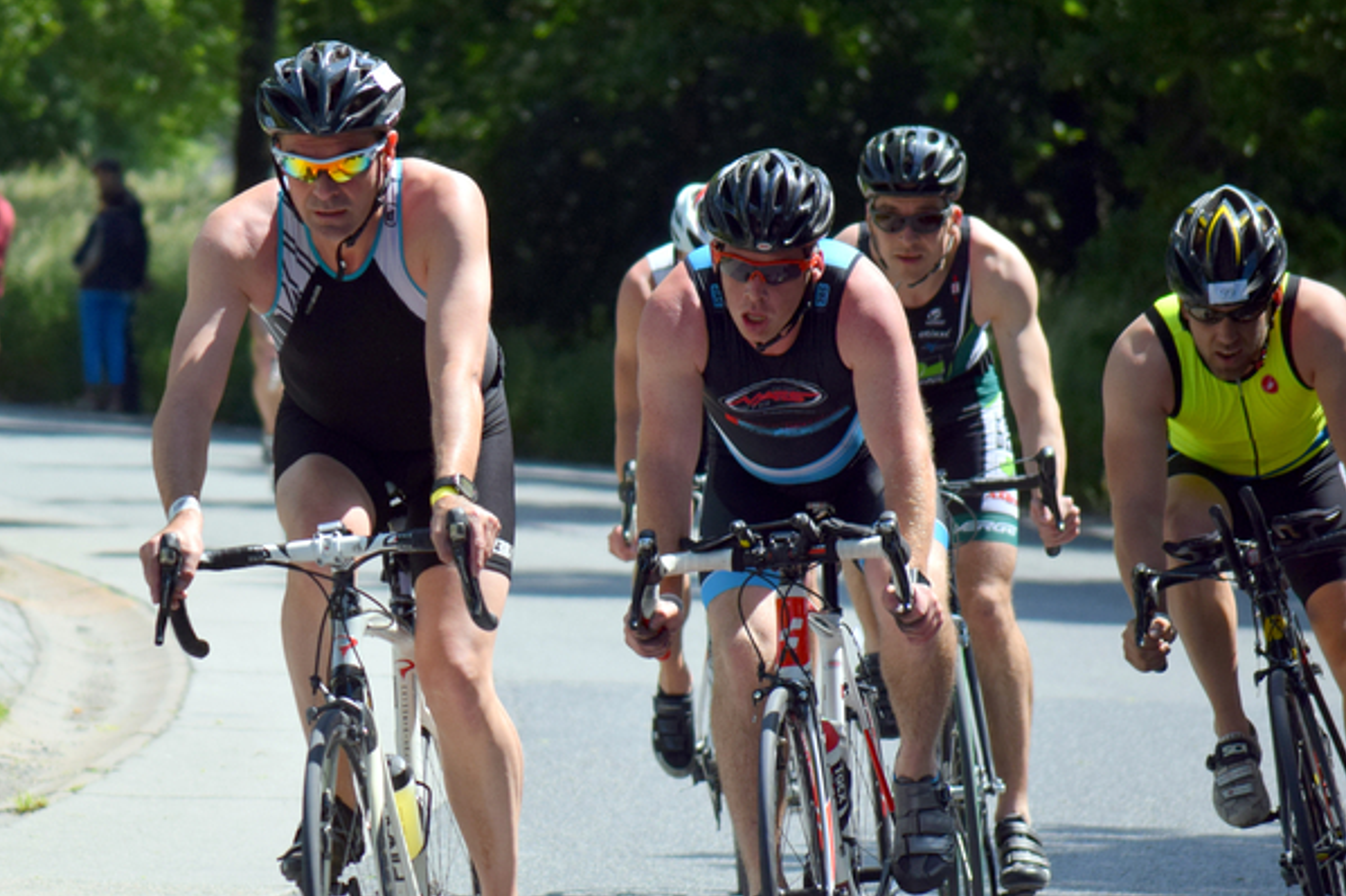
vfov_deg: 6.3
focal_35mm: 219
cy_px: 449
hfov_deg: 9.4
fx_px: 8165
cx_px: 673
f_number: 5.6
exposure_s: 1/1600
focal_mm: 145
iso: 400
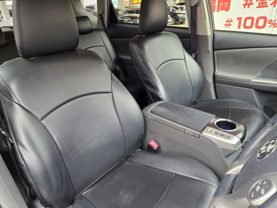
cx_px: 138
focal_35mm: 23
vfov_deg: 58.9
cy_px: 104
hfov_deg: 73.9
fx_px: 184
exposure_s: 1/100
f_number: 1.8
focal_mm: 5.4
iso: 160
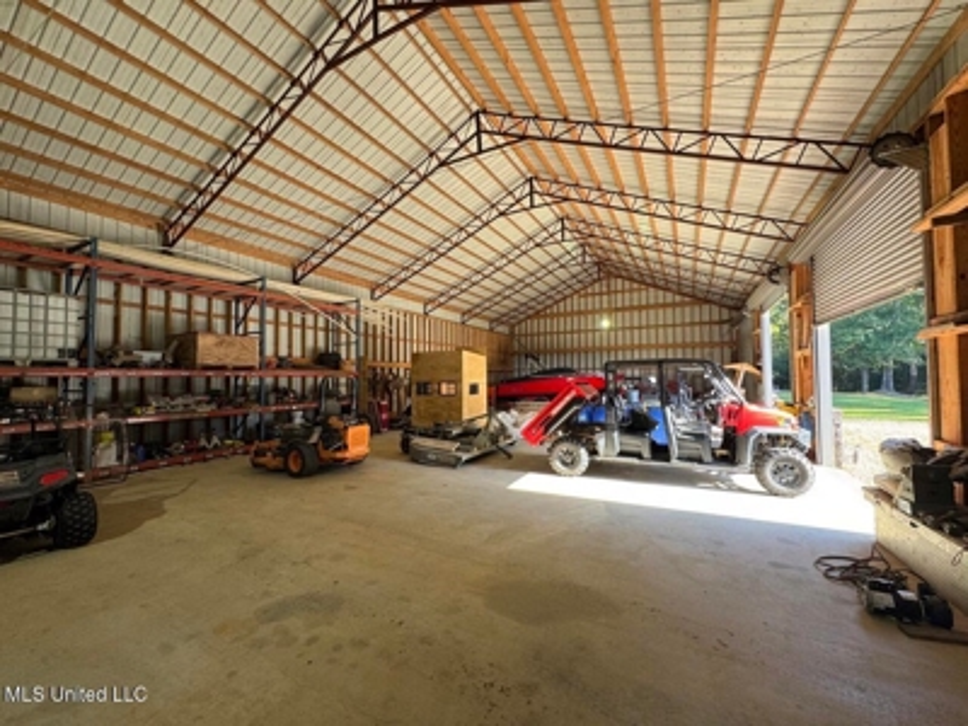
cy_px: 363
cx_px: 484
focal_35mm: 14
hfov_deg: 102.1
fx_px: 391
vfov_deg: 85.7
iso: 100
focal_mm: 2.22
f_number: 2.2
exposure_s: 1/99
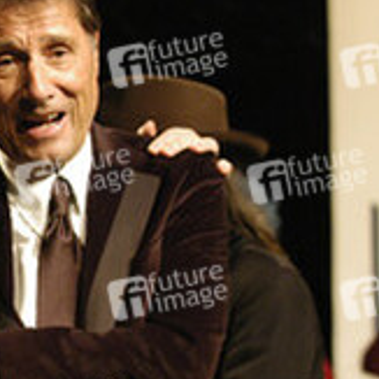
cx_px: -127
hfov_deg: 6.2
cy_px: 235
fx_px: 3493
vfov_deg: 6.2
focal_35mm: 282
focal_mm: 80
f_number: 2.8
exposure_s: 1/180
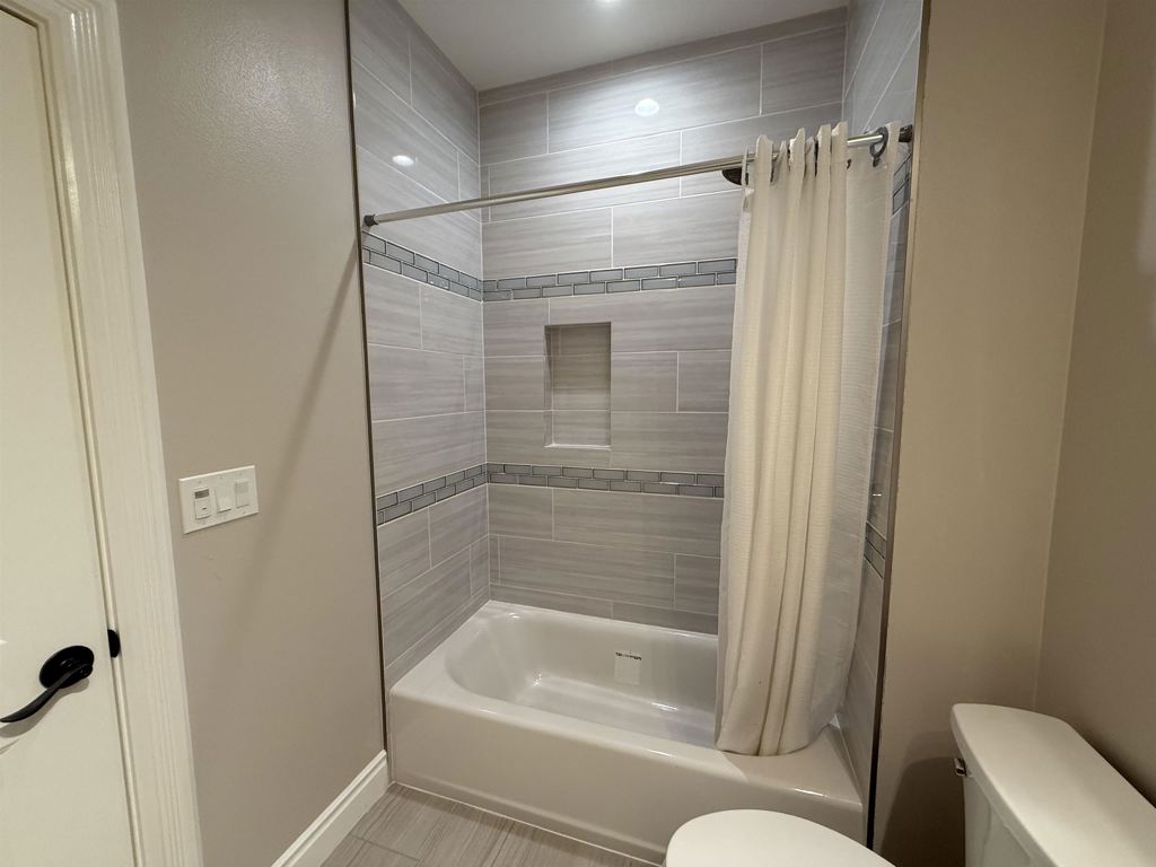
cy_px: 434
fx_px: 468
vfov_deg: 85.7
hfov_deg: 102.1
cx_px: 578
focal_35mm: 14
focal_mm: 2.22
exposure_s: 1/120
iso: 250
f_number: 2.2
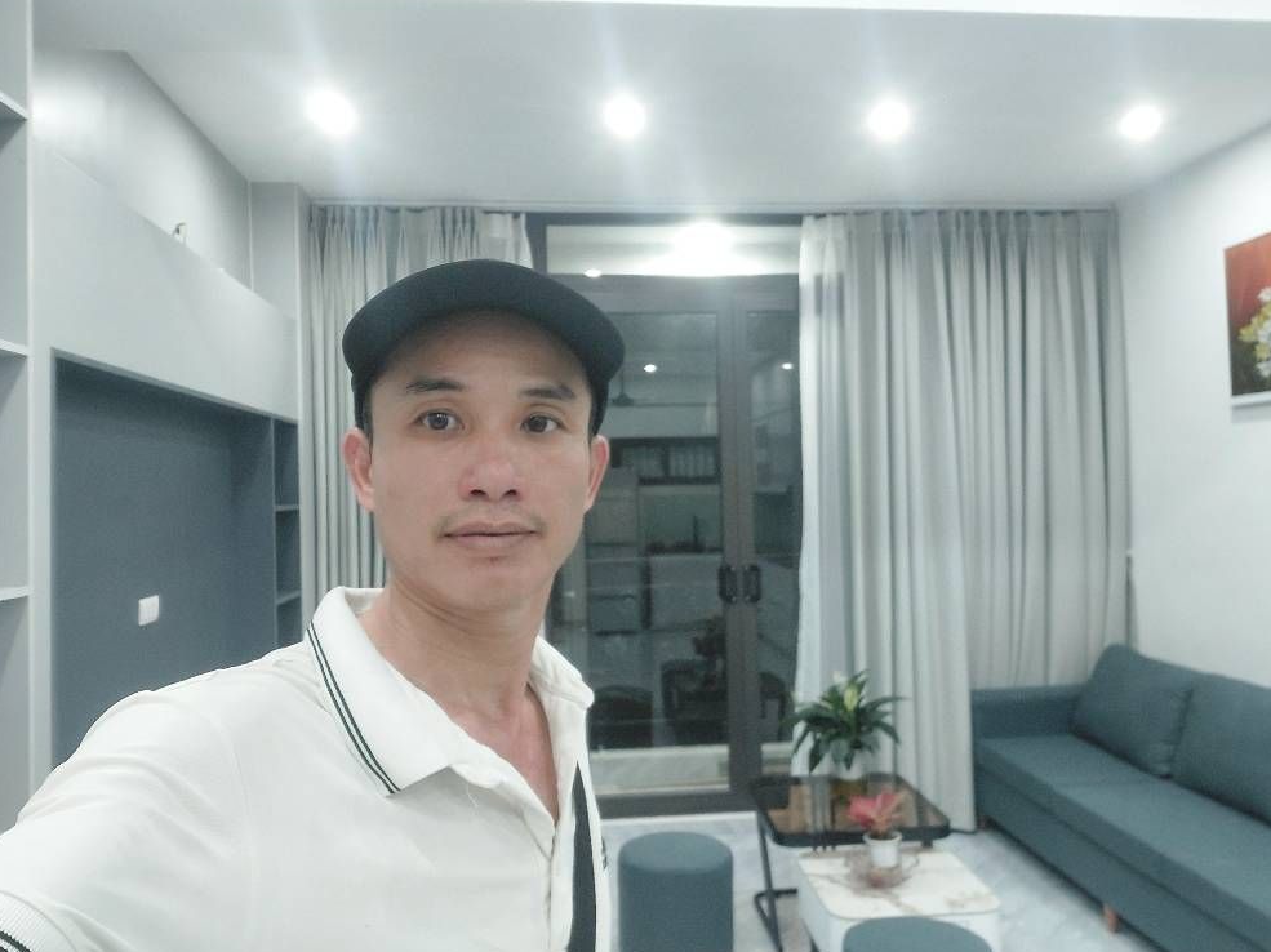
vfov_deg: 53.0
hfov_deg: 67.3
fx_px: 954
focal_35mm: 26
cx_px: 654
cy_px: 464
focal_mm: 3.72
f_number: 2.2
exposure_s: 1/33
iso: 250
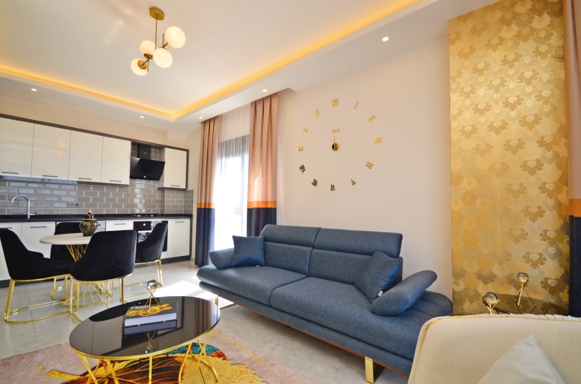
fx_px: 242
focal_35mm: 15
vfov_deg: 77.1
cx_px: 290
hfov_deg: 100.5
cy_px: 192
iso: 200
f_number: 5
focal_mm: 10
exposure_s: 1/100
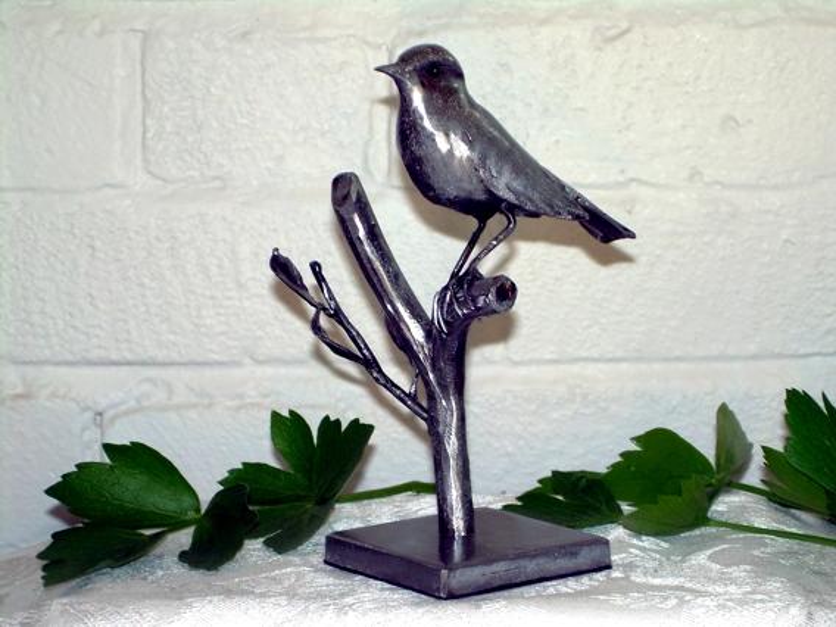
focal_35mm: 110
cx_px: 418
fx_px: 2657
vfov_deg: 13.5
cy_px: 314
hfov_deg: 17.9
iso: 50
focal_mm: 18.9
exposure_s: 1/60
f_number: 4.9
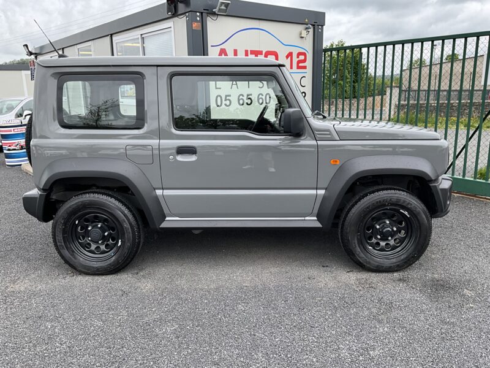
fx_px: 411
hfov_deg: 61.7
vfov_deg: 48.2
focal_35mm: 29
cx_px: 245
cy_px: 184
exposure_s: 1/391
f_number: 1.8
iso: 25
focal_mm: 3
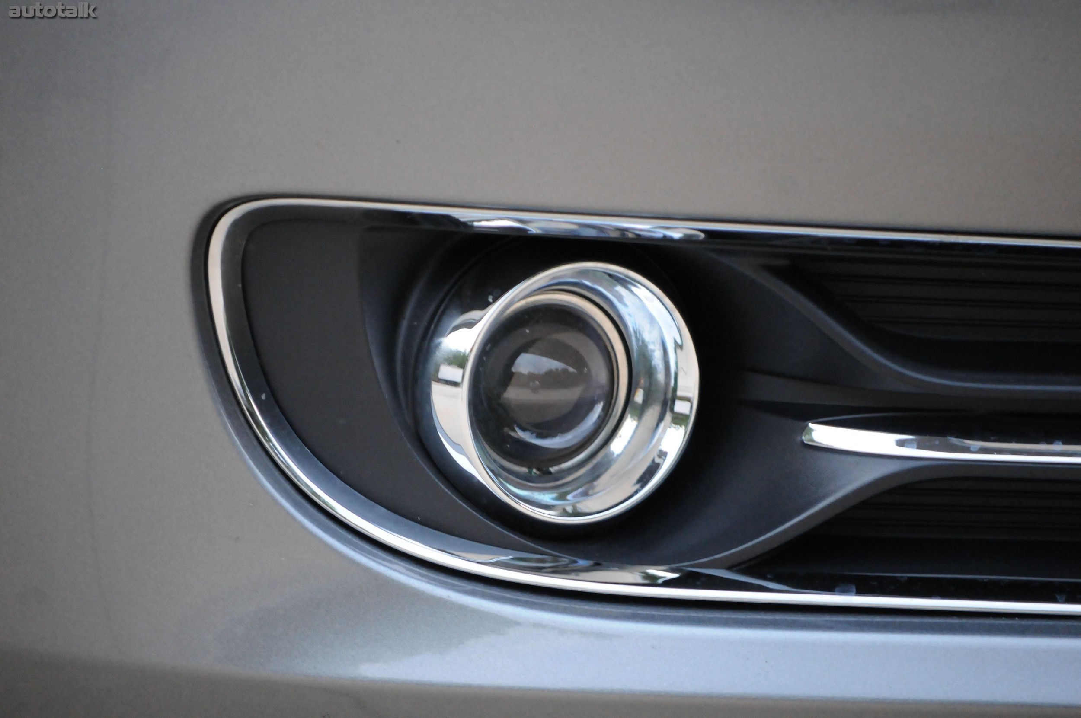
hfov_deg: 8.3
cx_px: 540
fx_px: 7424
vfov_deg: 5.5
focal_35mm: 248
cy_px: 359
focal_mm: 165
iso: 2000
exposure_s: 1/100
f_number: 5.6
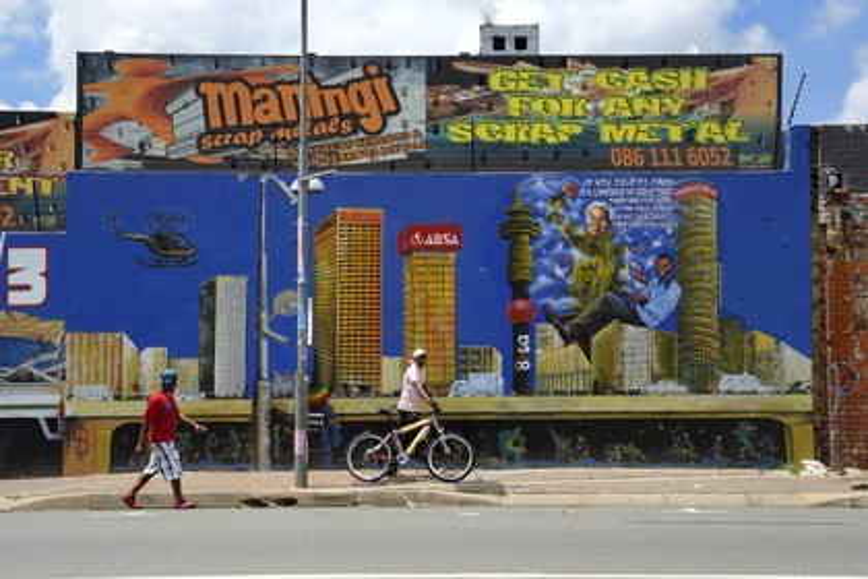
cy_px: 290
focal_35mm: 48
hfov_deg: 41.1
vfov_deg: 28.1
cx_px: 434
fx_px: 1157
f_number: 14
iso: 400
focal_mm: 48
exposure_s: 1/400
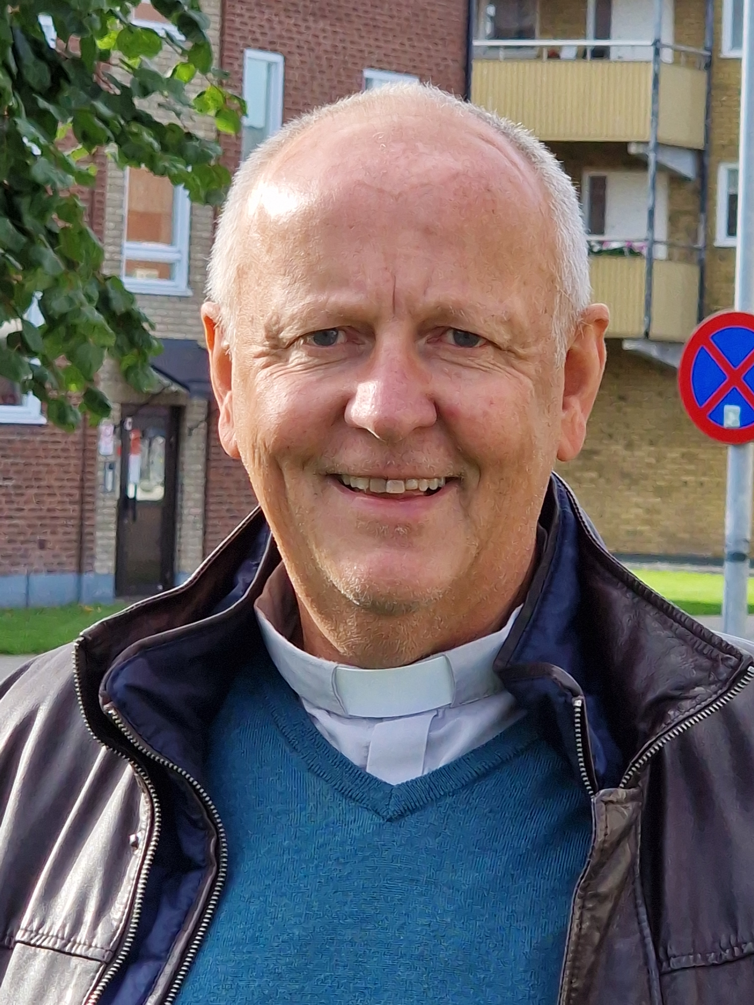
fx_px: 2004
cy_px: 502
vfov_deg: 28.2
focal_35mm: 69
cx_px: 377
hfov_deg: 21.3
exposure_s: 1/646
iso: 50
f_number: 2.4
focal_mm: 7.9
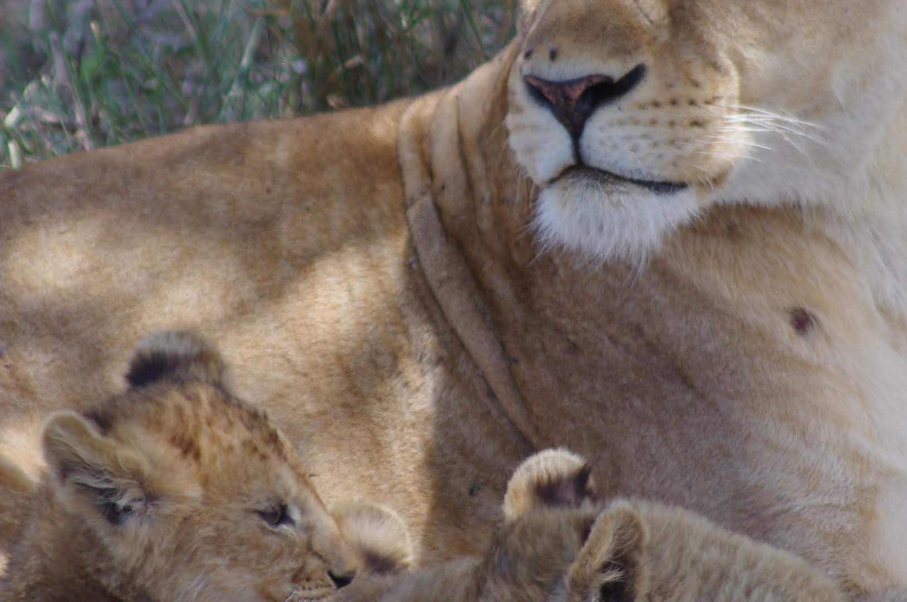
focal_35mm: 829
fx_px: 20861
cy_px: 240
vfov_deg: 1.7
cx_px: 428
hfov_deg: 2.5
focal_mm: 210
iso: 400
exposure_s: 1/640
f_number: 5
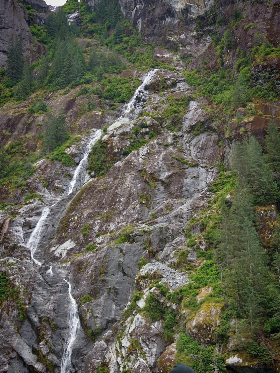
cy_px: 203
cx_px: 139
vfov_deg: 36.1
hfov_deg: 27.5
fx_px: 572
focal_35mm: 53
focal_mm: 48
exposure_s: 1/100
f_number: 5
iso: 100
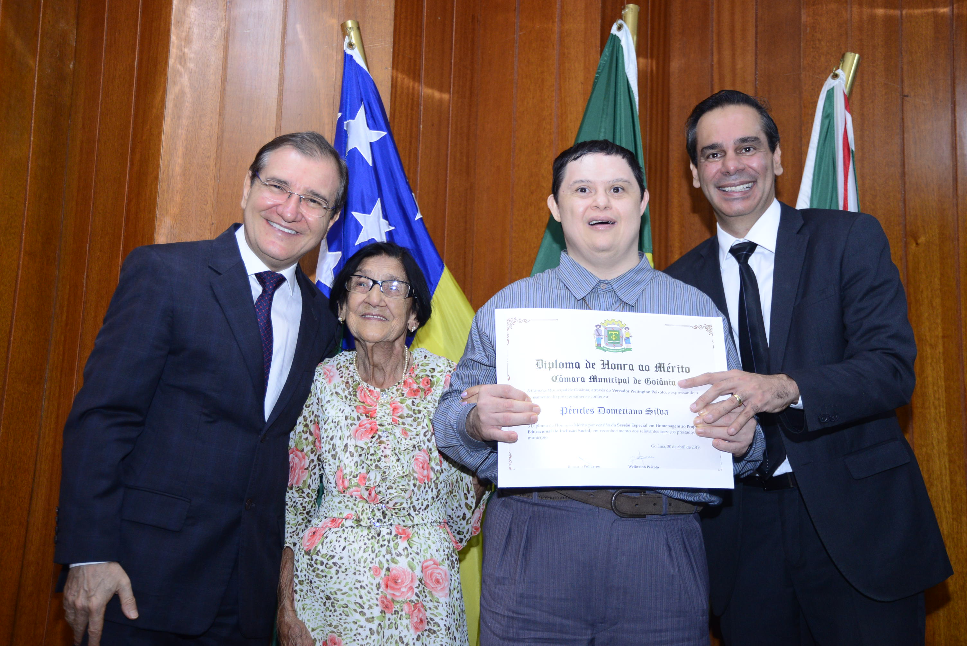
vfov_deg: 27.0
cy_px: 323
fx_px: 1344
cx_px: 484
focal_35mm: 50
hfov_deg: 39.6
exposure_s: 1/125
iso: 1600
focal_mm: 50
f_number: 5.6
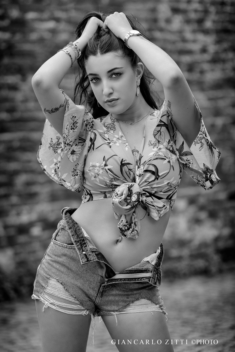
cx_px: 118
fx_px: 1322
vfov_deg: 15.2
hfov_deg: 10.2
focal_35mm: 135
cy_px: 176
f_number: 2
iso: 400
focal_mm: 90
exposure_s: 1/2900
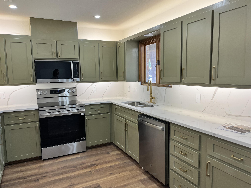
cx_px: 126
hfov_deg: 67.3
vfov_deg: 53.1
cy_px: 94
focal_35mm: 26
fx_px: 189
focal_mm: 5.1
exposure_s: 1/120
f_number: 1.6
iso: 80
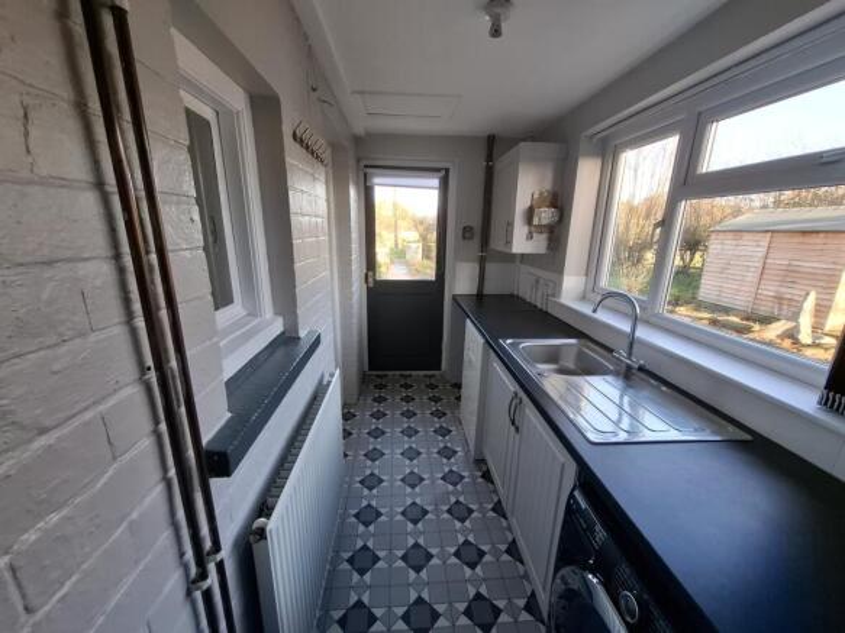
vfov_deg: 89.9
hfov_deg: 106.2
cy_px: 316
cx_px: 422
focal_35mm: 13
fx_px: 317
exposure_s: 1/60
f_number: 2.2
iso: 40
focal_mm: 1.74
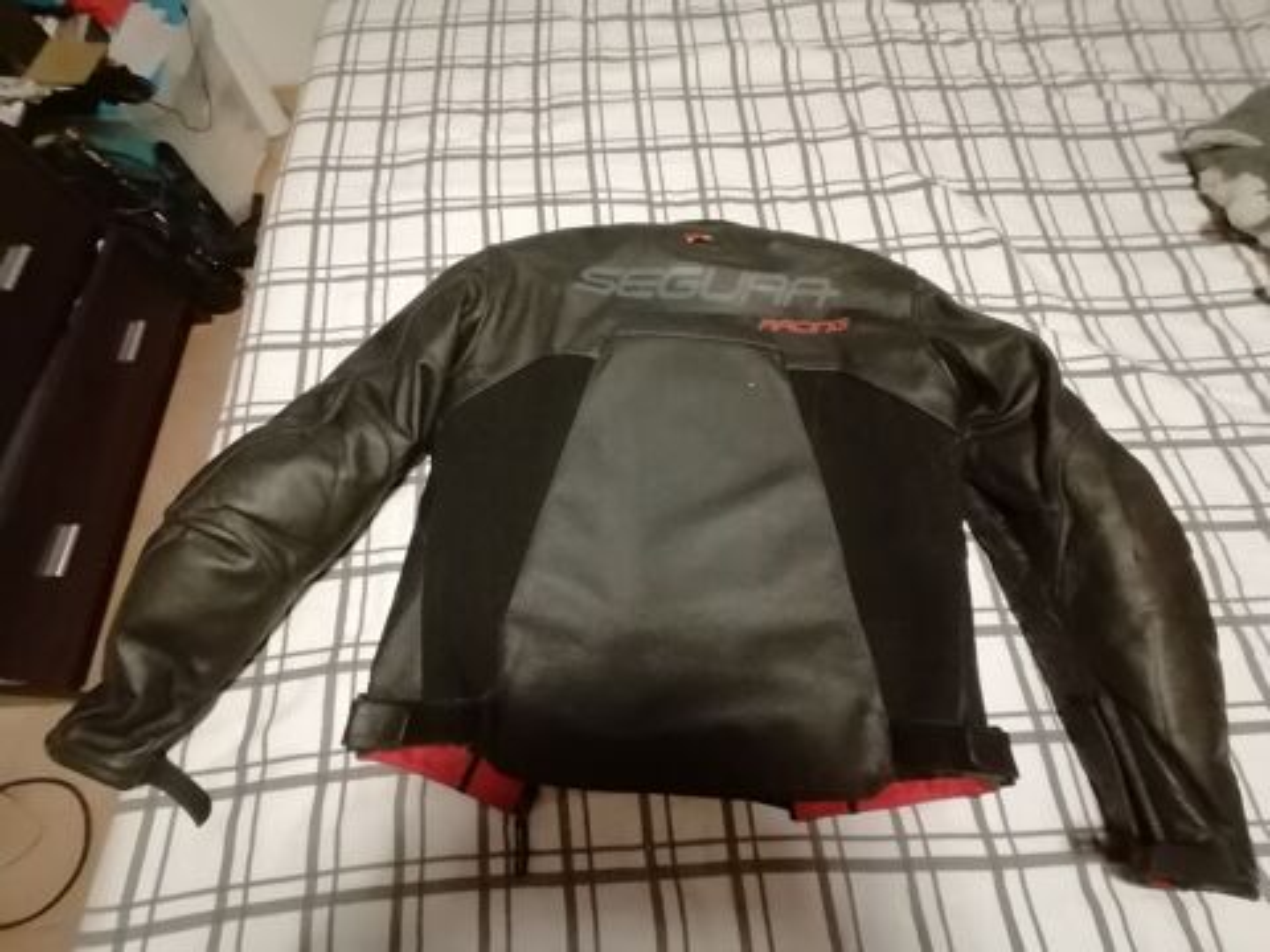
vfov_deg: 74.7
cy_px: 476
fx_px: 624
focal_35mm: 17
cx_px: 635
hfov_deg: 91.0
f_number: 2.4
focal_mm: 2.84
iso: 1000
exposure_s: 1/14.3
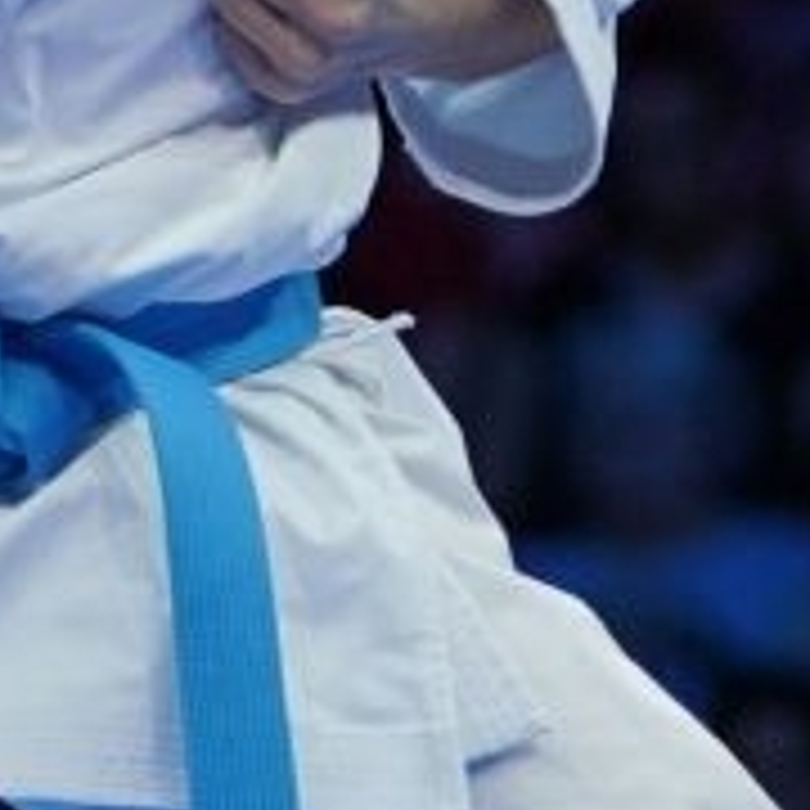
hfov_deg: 1.7
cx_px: 45
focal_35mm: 1018
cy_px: 54
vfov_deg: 1.7
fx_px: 26950
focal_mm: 120
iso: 640
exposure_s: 1/500
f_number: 2.8
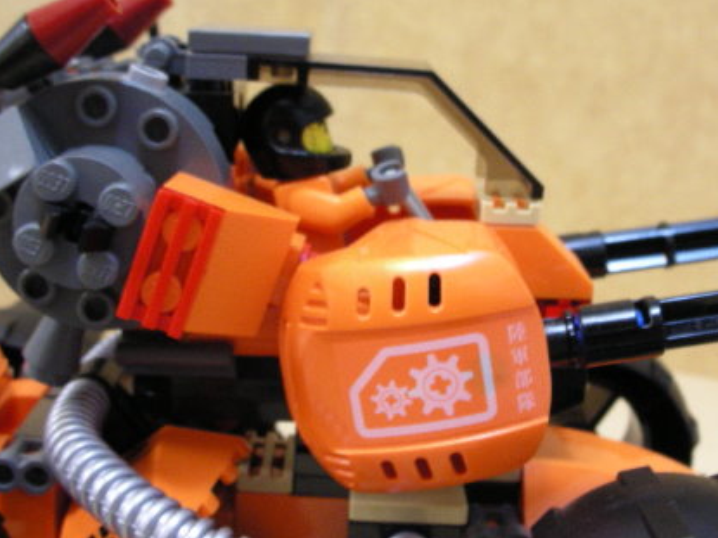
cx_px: 400
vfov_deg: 27.0
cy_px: 234
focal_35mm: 54
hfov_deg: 35.5
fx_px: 1120
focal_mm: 5.8
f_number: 3
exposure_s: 1/3.2
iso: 200
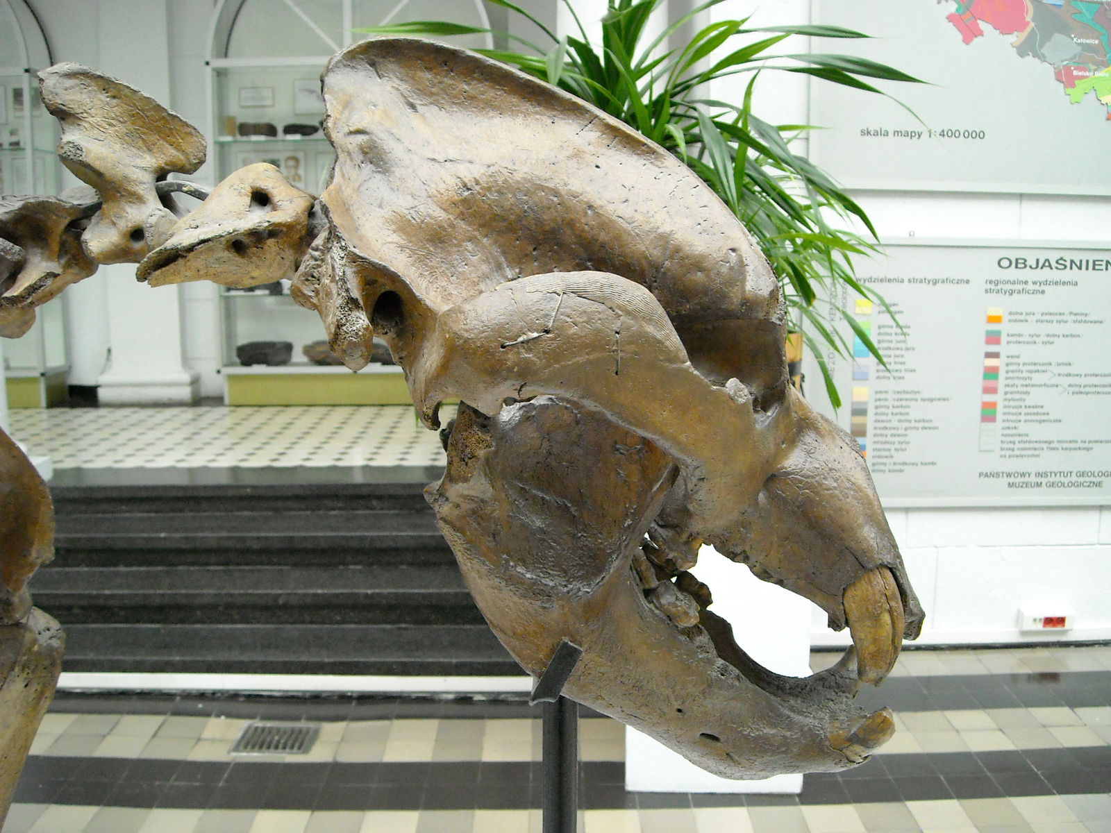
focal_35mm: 35
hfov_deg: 52.6
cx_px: 556
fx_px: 1123
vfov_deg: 40.7
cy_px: 416
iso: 400
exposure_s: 1/96
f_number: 2.8
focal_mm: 5.7
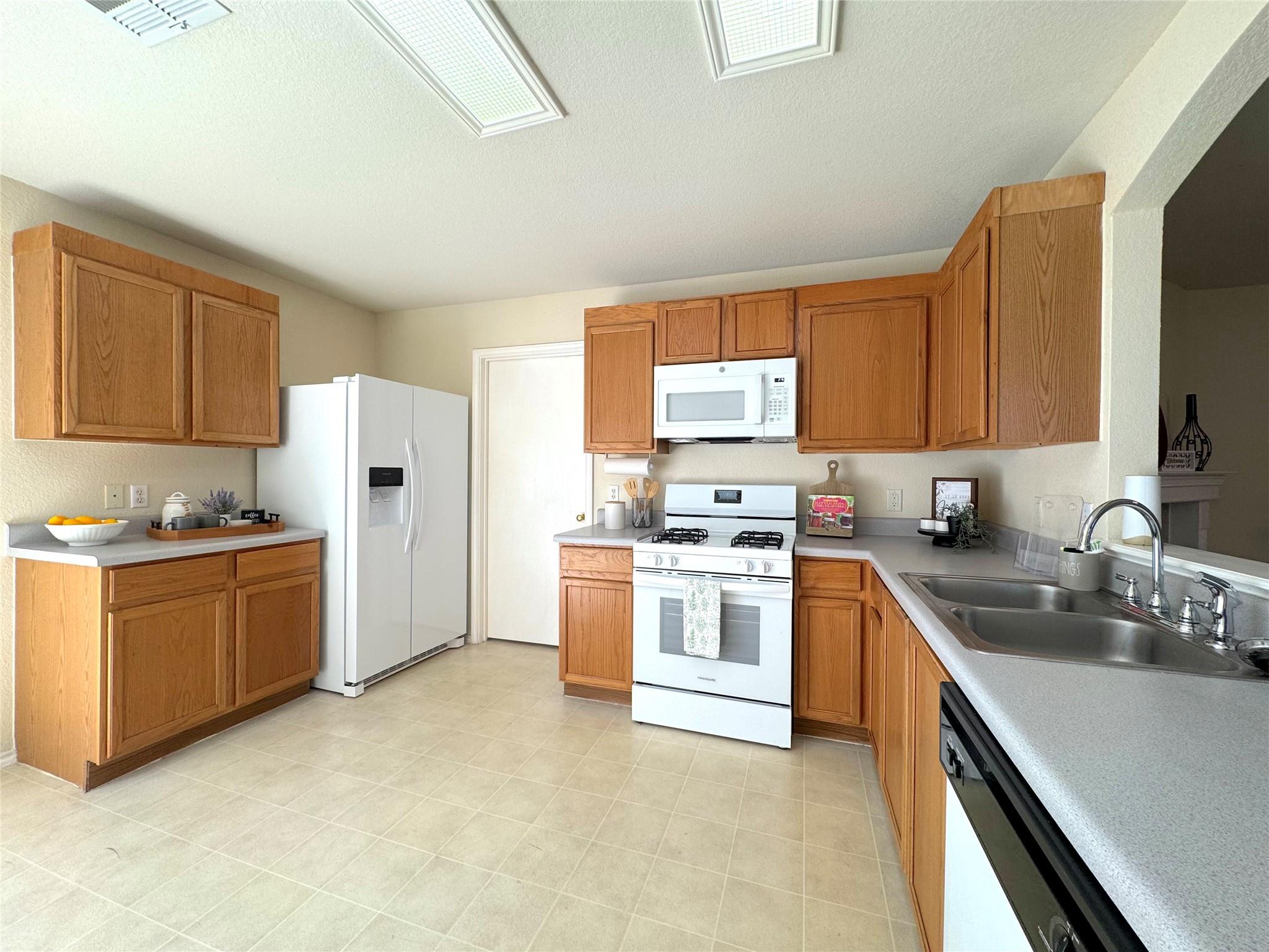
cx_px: 634
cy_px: 476
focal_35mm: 14
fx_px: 513
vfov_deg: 85.7
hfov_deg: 102.1
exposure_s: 1/120
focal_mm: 2.22
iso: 50
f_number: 2.2
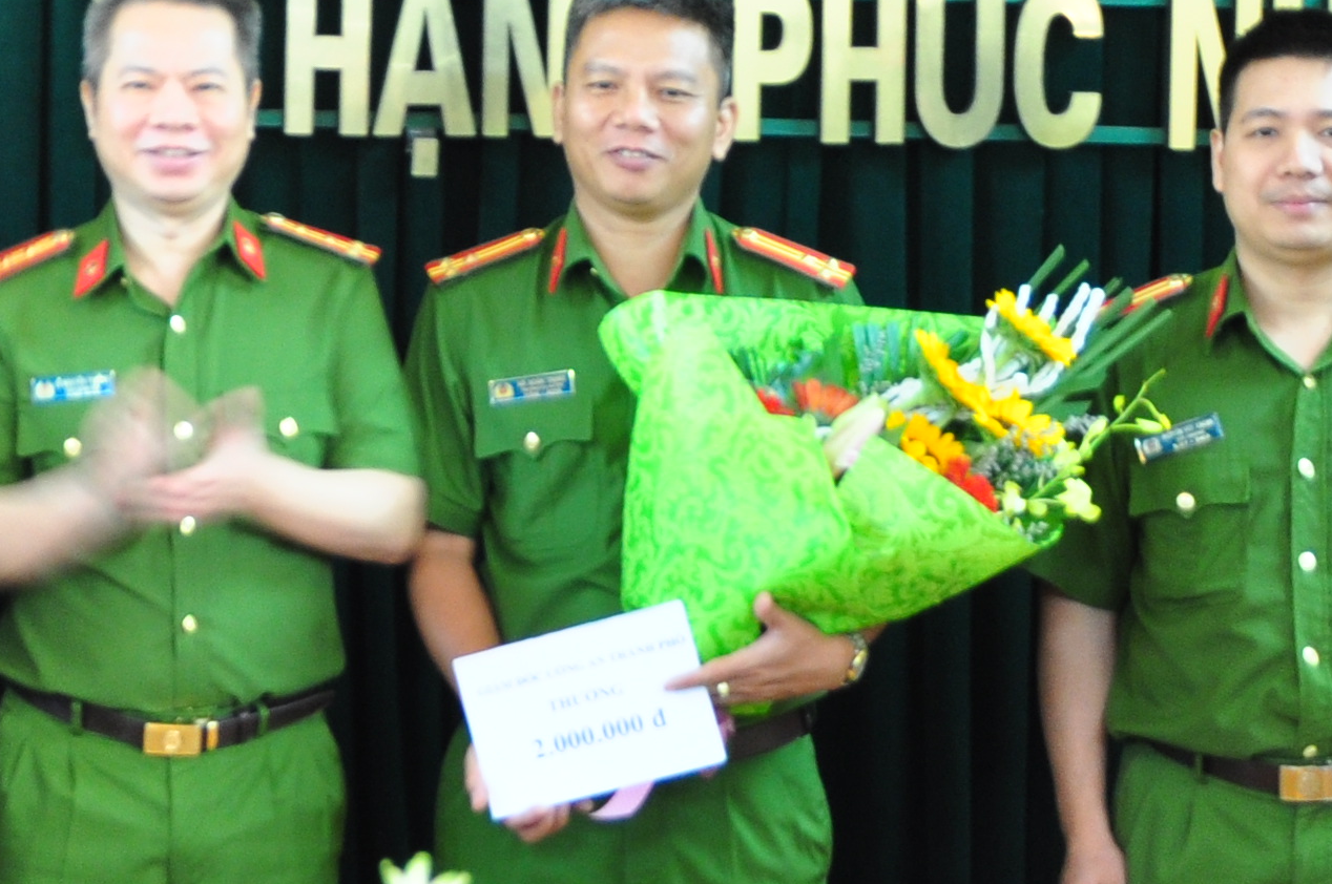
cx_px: -76
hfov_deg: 14.2
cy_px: 139
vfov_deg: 9.6
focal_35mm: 142
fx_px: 5247
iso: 500
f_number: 4
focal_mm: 28
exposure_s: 1/8
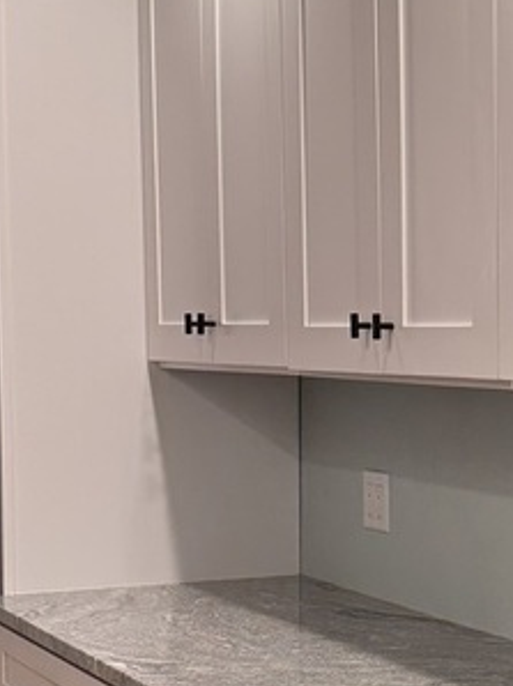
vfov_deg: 22.3
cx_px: 729
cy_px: 513
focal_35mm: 87
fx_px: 1722
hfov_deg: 15.8
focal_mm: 6.76
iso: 160
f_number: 1.78
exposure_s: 1/120
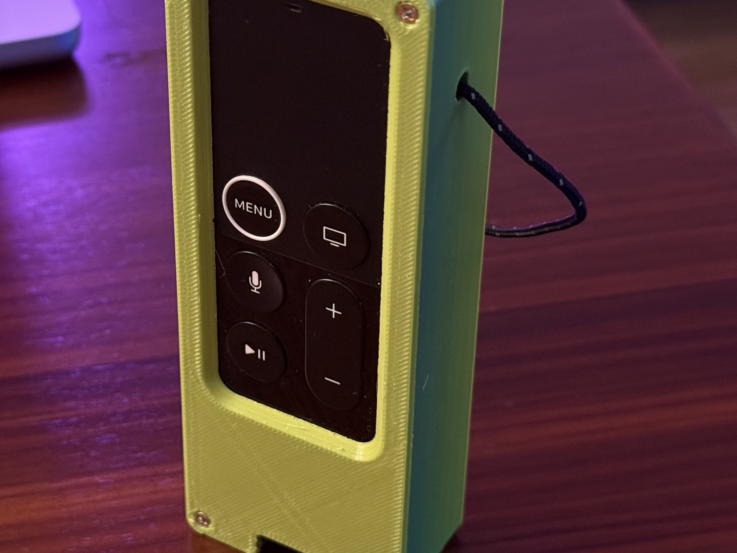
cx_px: 242
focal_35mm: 83
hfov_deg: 23.4
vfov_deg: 17.8
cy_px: 250
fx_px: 1767
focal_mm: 6.76
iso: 500
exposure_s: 1/36
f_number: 1.78
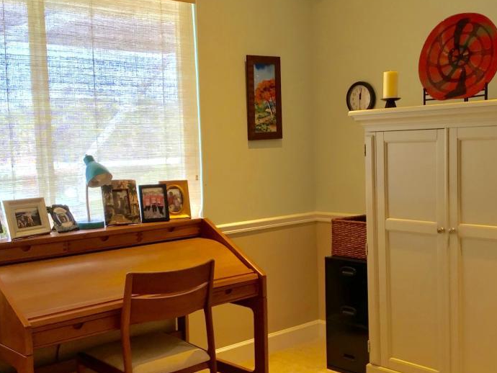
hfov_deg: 41.2
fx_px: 661
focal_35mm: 46
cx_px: 259
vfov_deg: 31.5
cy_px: 210
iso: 50
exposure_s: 1/30
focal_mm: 3.3
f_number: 2.4
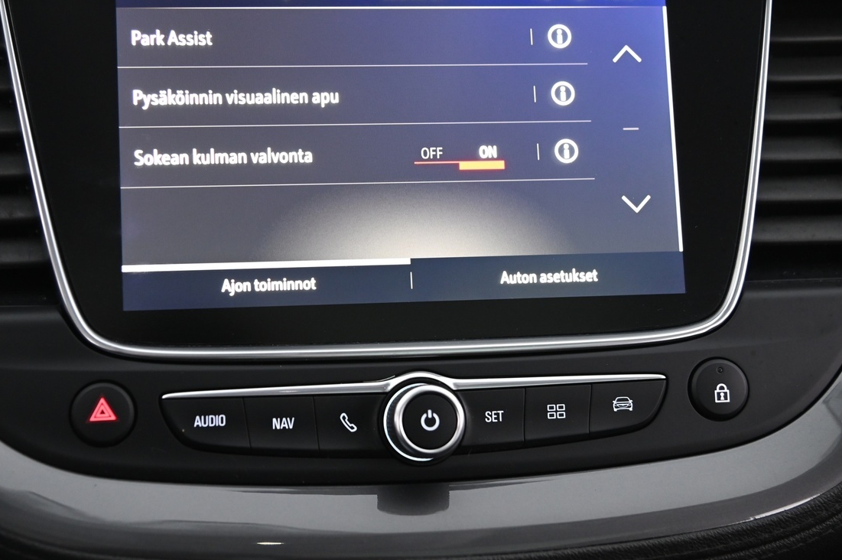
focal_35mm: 59
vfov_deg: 23.0
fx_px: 1379
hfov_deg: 33.9
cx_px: 345
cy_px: 268
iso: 2000
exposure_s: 1/20
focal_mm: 40
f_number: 4
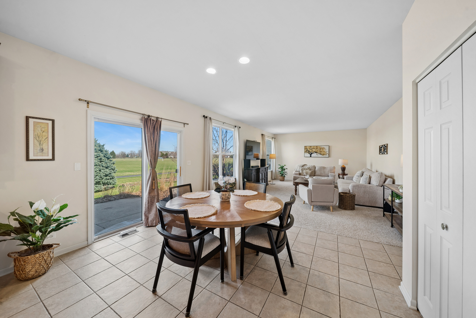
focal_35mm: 15
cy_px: 159
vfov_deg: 77.4
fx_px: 198
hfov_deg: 100.4
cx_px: 238
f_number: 8
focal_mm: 15
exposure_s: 1/50
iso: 400
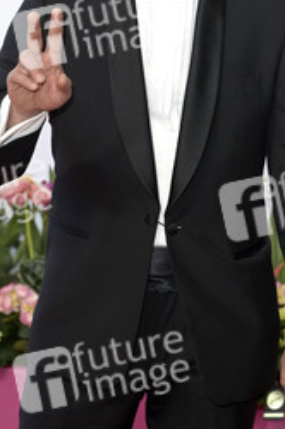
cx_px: 151
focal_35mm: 157
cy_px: 115
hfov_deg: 8.7
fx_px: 1869
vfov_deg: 13.1
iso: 640
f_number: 5
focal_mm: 98
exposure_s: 1/250
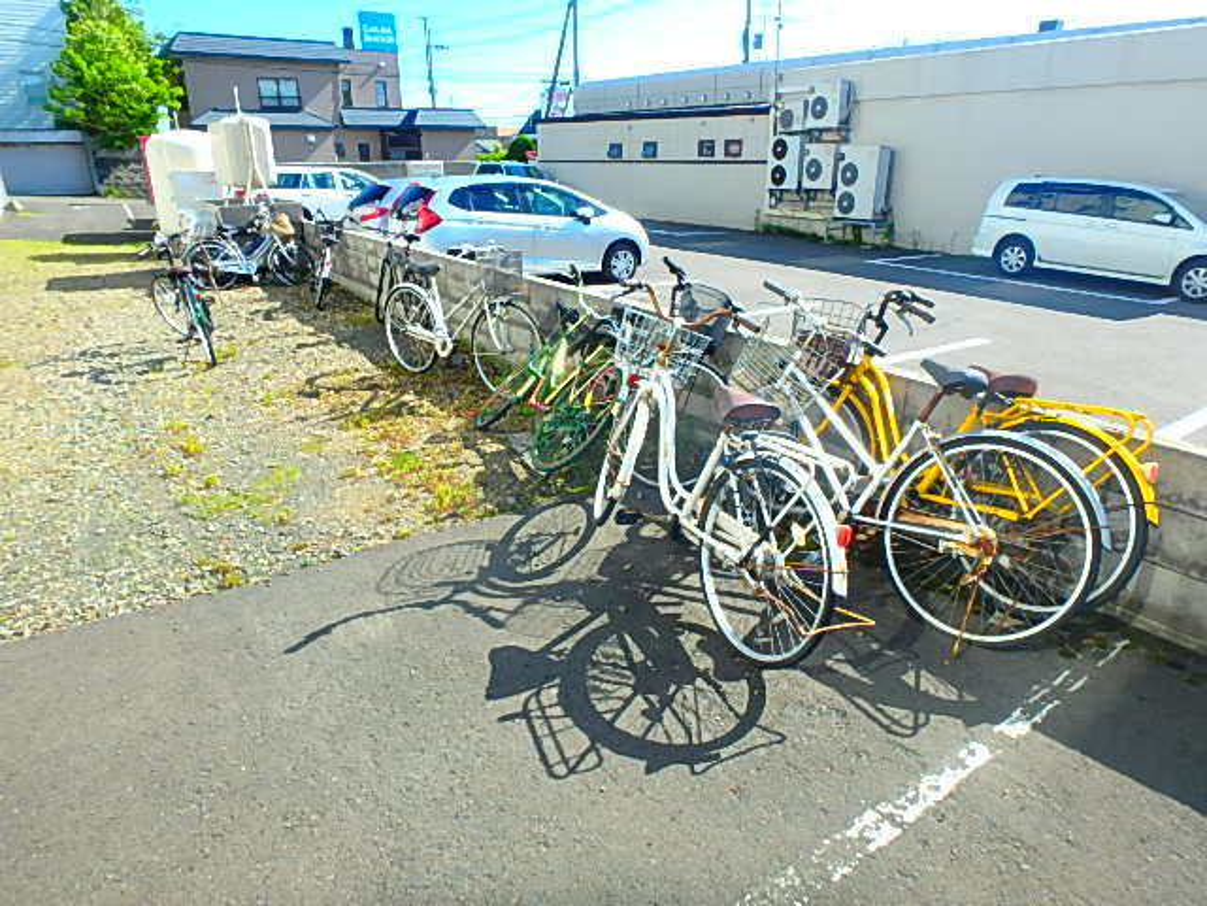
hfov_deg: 79.0
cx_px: 604
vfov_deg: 63.4
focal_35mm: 21
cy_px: 453
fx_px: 732
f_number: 3.5
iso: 125
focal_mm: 3.7
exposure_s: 1/500
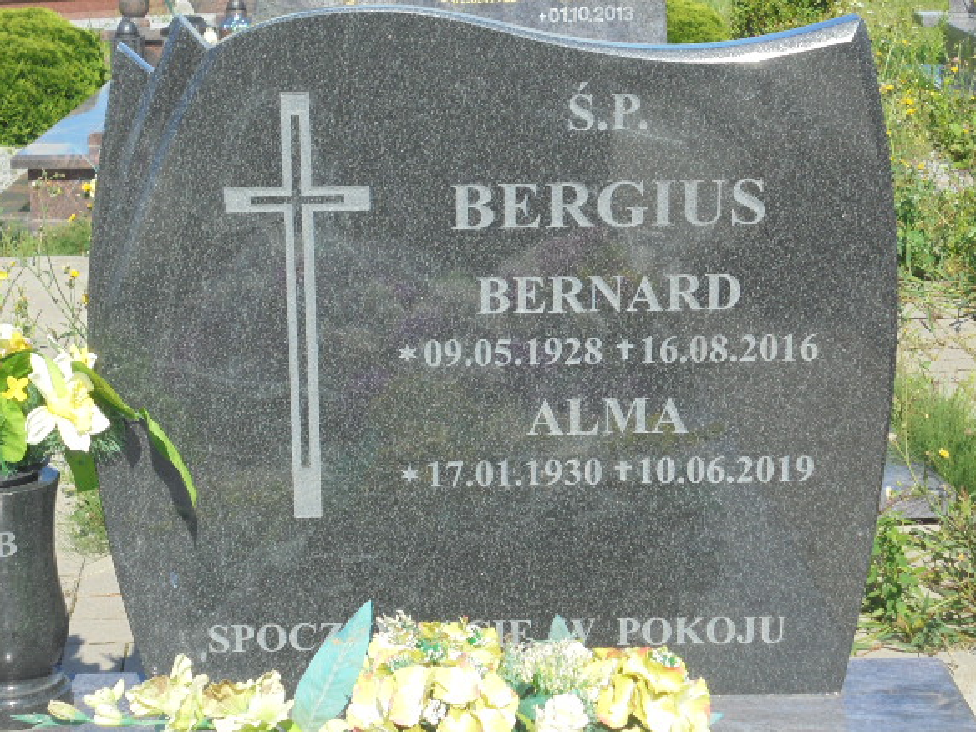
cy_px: 348
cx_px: 450
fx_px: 2256
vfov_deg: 18.4
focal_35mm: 80
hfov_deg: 24.4
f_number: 6.1
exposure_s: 1/250
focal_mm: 13.1
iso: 100
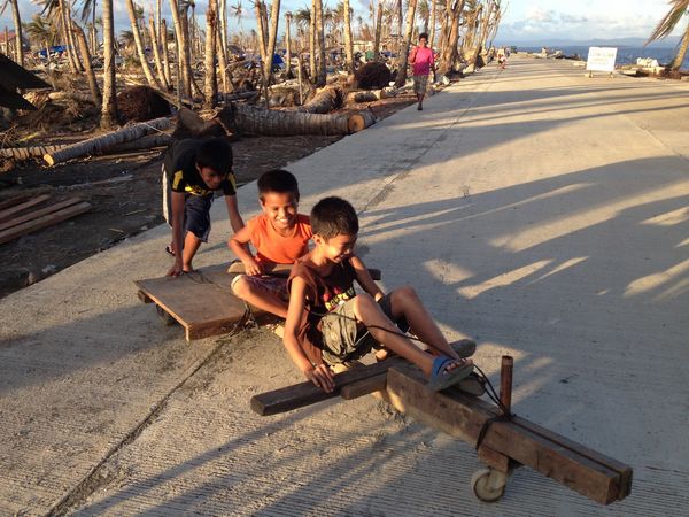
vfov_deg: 40.7
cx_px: 344
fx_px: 697
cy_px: 258
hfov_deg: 52.6
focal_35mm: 35
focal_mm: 4.28
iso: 50
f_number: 2.4
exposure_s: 1/394
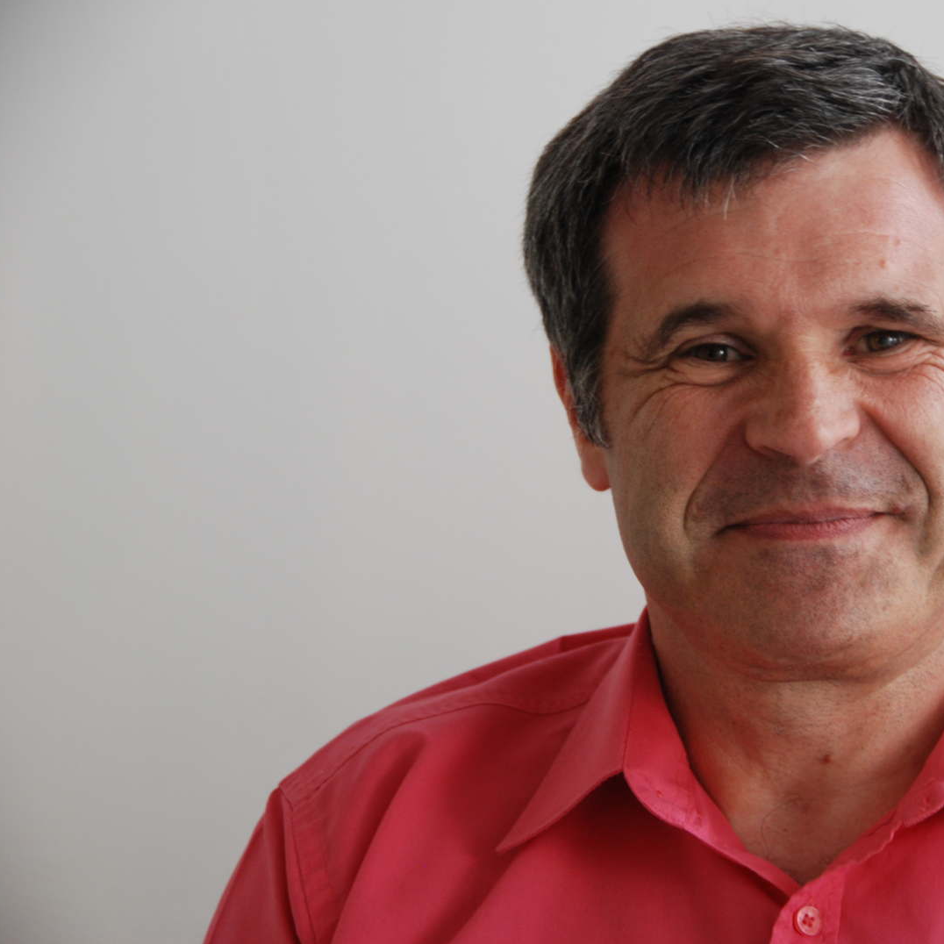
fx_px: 4134
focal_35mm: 134
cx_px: 699
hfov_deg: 13.0
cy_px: 471
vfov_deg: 13.0
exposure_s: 1/50
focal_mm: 70
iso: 400
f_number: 5
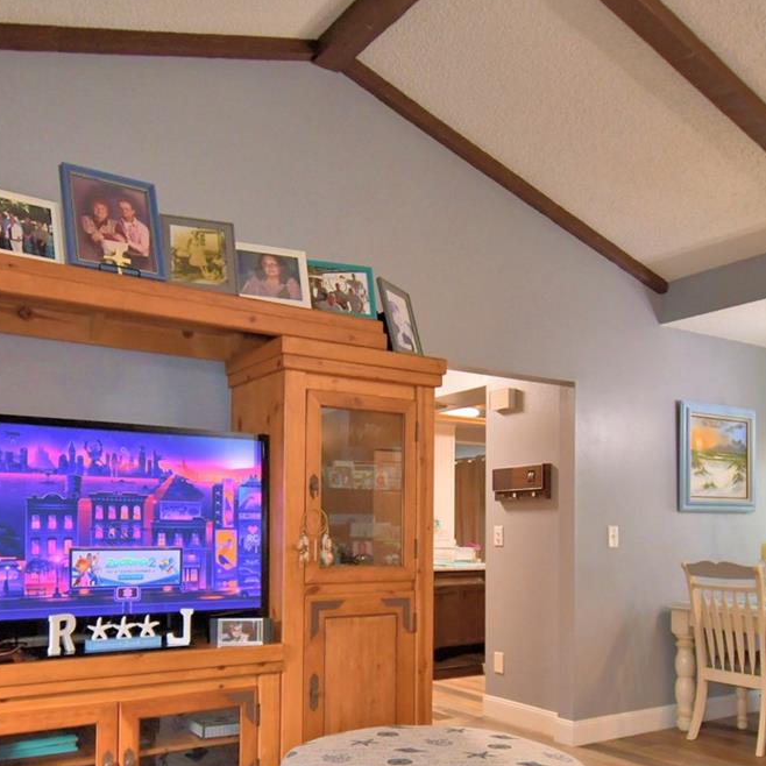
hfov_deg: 52.5
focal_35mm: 31
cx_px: 374
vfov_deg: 51.4
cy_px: 522
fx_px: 776
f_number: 4.5
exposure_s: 1/30
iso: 640
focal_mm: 10
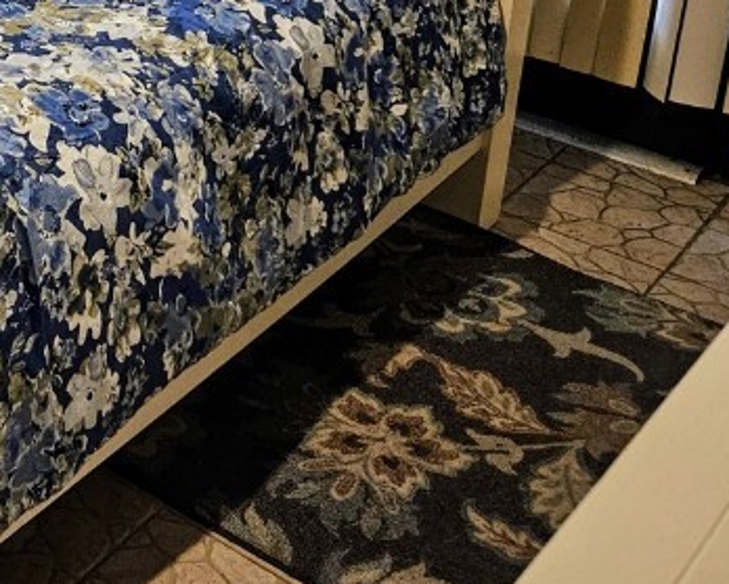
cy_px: -188
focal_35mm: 66
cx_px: -168
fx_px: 1425
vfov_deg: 20.9
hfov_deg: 25.5
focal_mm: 5.4
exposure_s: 1/120
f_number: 1.8
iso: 400
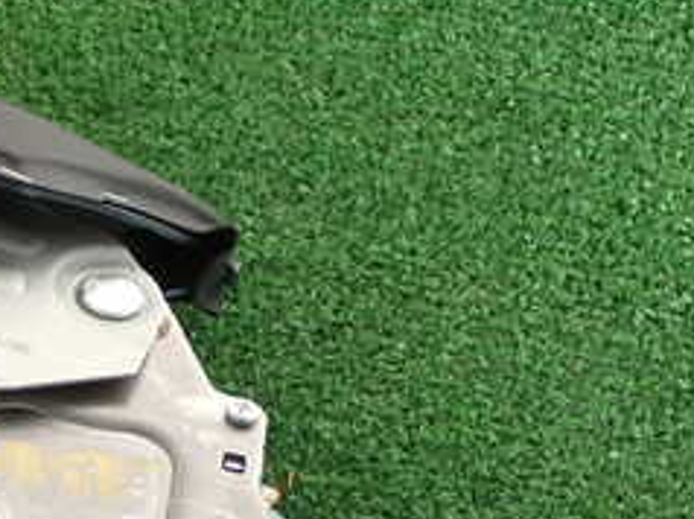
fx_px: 2223
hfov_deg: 16.9
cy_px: 475
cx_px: -146
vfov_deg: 13.2
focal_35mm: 111
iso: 100
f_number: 2.9
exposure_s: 1/100
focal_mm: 7.84
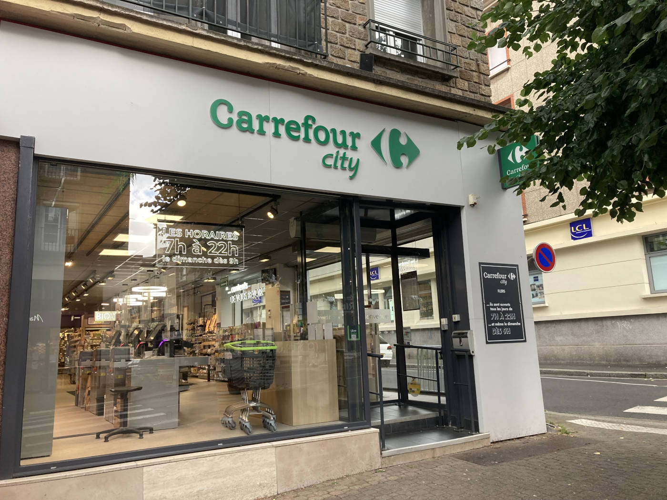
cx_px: 334
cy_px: 250
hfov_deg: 63.4
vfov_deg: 49.7
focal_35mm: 28
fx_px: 540
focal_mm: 3.99
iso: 64
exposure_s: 1/120
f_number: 1.8
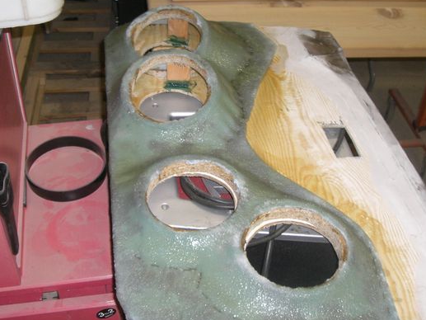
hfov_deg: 40.4
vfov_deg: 30.9
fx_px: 579
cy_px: 139
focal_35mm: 47
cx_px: 211
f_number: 2.7
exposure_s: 1/60
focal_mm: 6.2
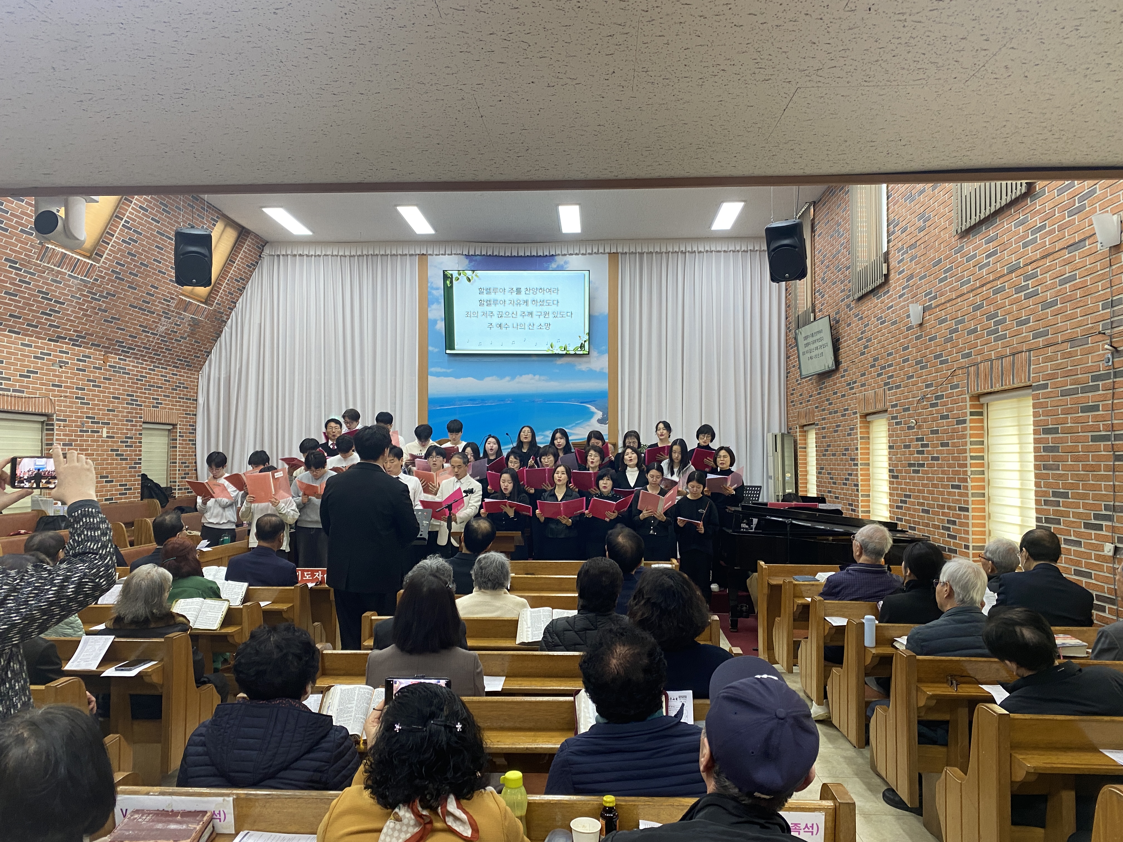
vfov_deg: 53.1
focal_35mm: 26
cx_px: 562
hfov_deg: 67.3
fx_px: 843
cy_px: 421
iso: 100
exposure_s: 1/60
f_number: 1.8
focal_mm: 4.25
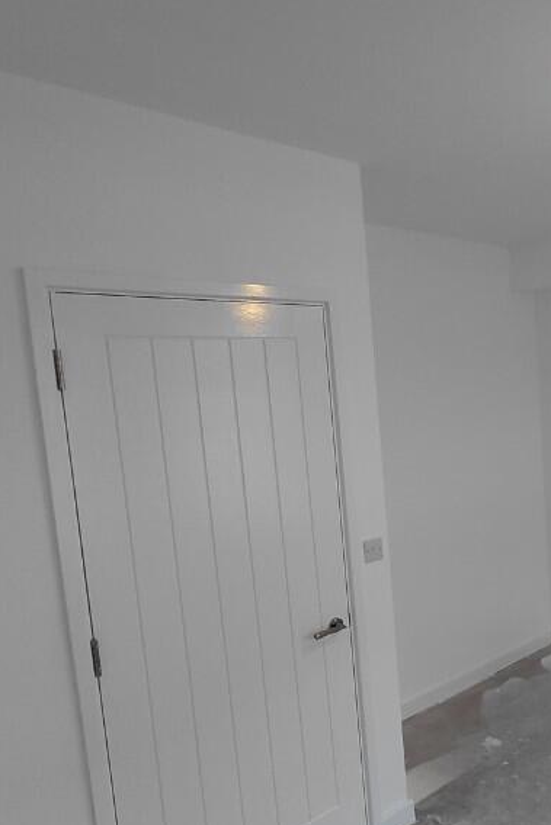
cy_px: 474
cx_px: 520
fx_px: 688
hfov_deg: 39.6
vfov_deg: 61.6
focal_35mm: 30
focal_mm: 1.64
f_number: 2.2
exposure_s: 1/50
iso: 50
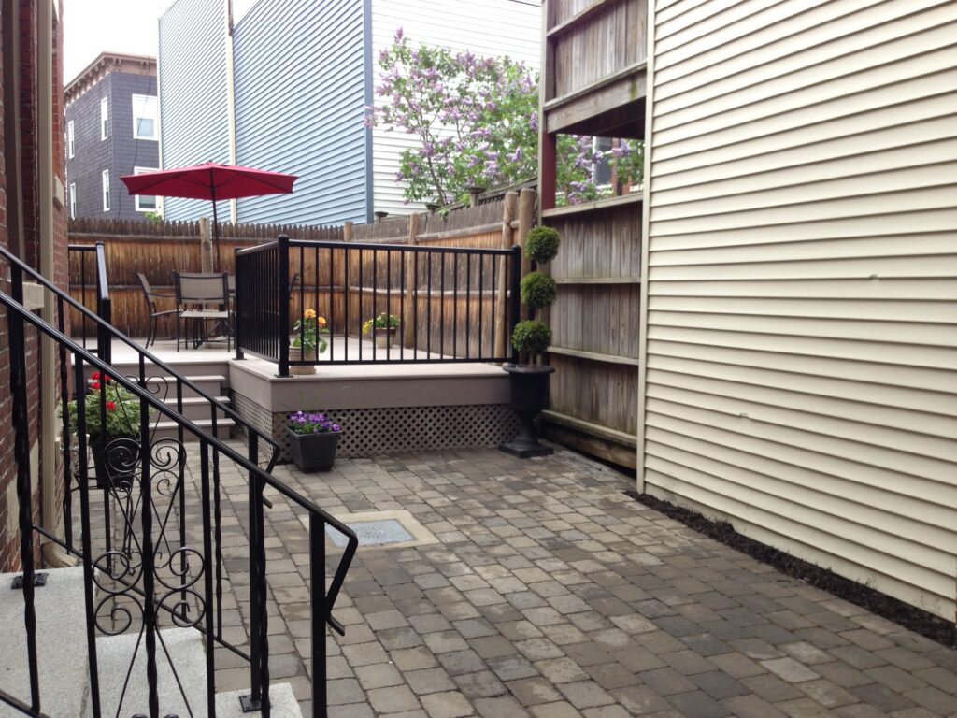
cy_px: 359
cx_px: 478
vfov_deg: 42.9
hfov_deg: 55.4
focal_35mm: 33
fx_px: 912
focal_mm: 4.13
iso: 50
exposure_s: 1/120
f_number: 2.4
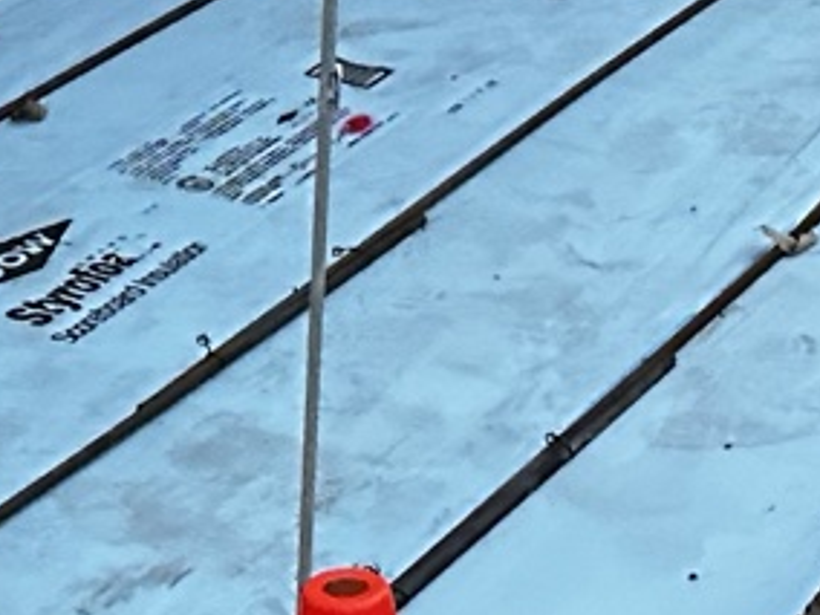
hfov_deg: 12.2
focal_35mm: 162
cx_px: 511
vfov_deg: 9.1
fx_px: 3838
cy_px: 46
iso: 1000
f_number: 1.78
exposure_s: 1/40
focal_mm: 6.86
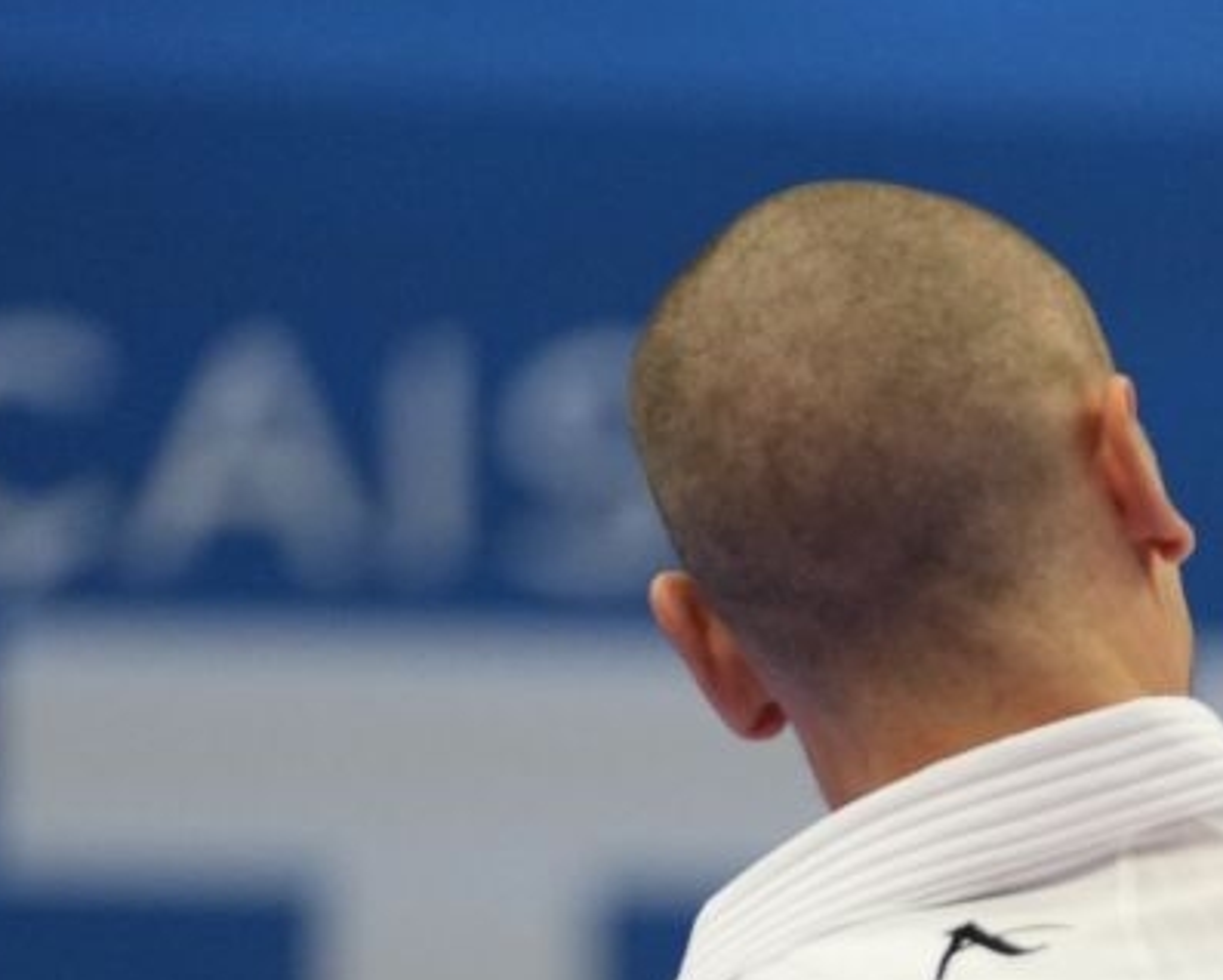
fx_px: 22779
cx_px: 1645
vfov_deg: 2.5
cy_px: 1763
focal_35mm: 629
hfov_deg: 3.1
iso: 2000
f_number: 2.8
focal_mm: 148
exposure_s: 1/1000
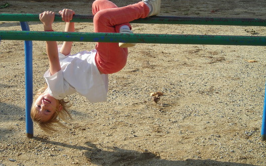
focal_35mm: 83
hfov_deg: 24.9
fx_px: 602
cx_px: 109
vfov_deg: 15.7
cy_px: 72
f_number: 3.9
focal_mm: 10.8
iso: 50
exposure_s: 1/320
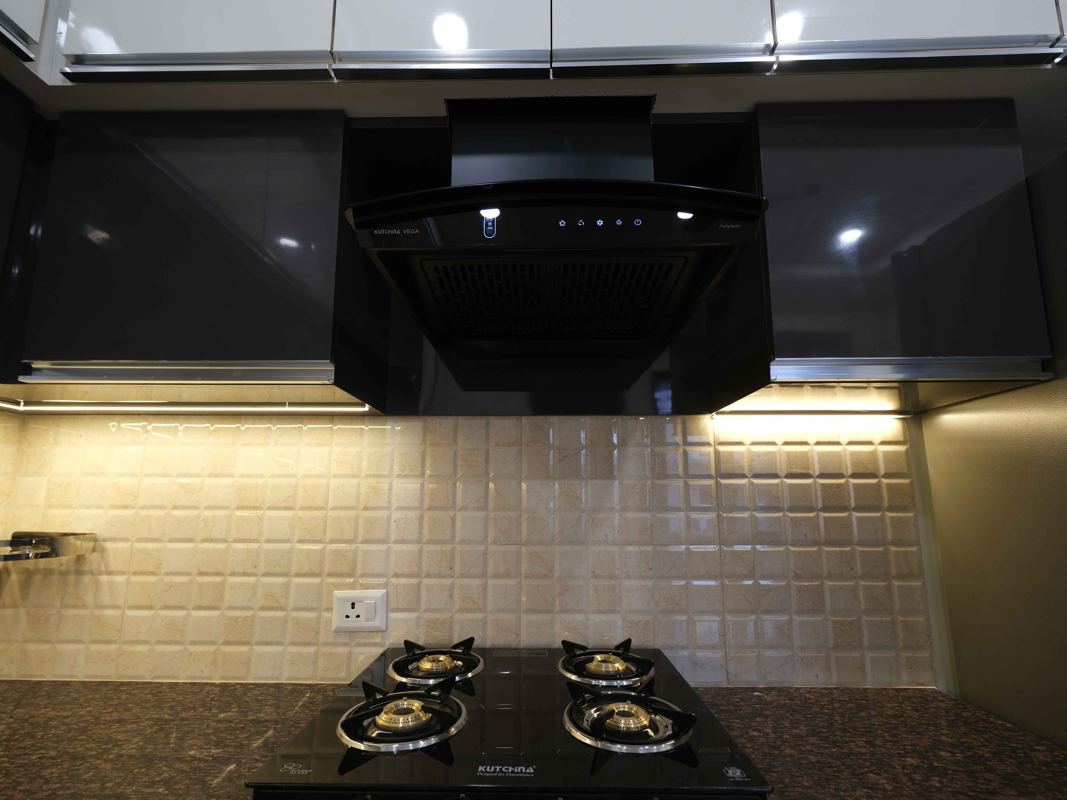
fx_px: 462
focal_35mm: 15
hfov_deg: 98.2
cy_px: 435
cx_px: 540
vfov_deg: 81.6
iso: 200
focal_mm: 8
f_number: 4
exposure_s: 1/30
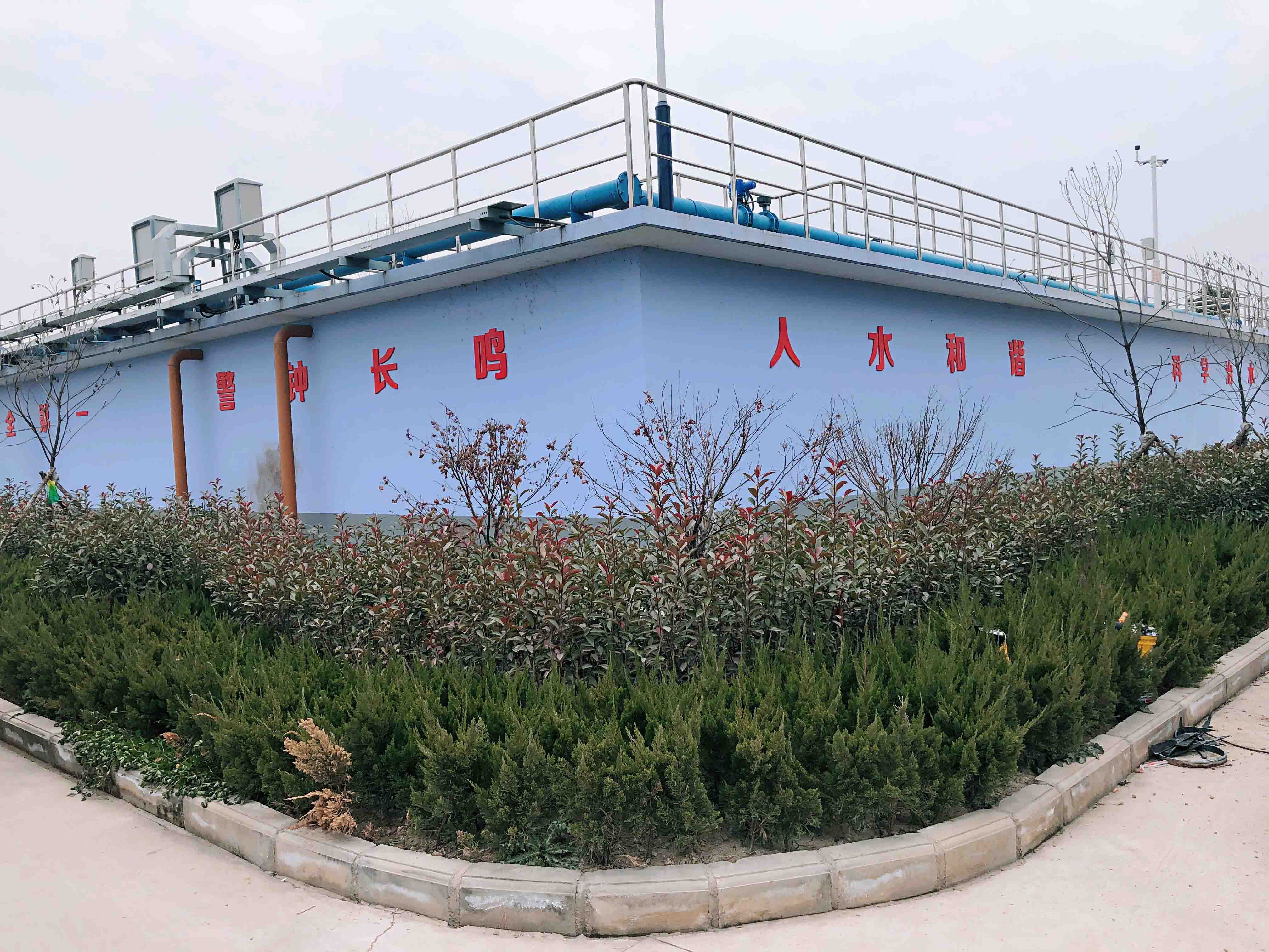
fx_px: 1026
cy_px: 476
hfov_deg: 63.4
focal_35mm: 28
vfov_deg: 49.7
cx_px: 634
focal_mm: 4
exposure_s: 1/454
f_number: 1.8
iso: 20
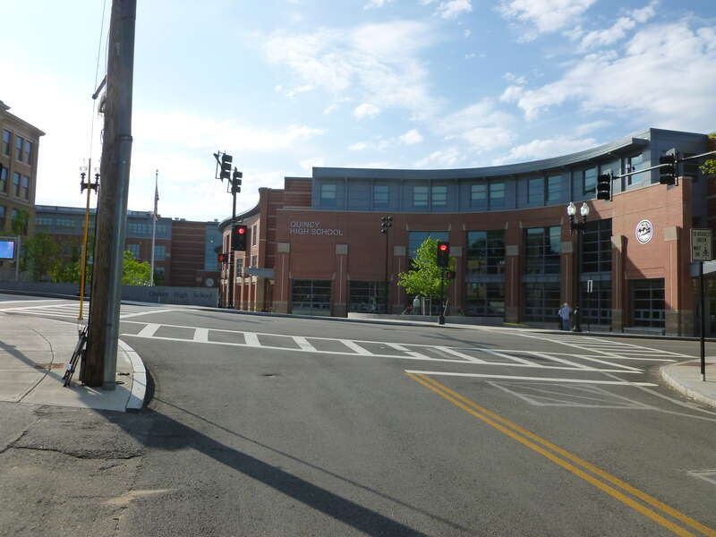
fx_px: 579
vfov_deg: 49.7
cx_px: 358
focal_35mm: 28
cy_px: 268
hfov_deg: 63.4
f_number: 3.3
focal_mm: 5
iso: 160
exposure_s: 1/1300
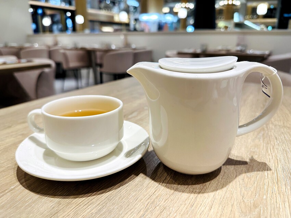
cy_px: 109
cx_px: 146
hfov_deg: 71.6
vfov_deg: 56.8
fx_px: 202
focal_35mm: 24
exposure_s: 1/120
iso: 160
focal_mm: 6.86
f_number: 1.78
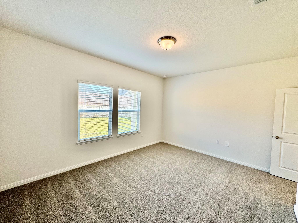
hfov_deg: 102.1
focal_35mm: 14
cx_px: 149
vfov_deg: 85.7
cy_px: 112
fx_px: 121
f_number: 2.2
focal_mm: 2.22
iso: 50
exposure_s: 1/120
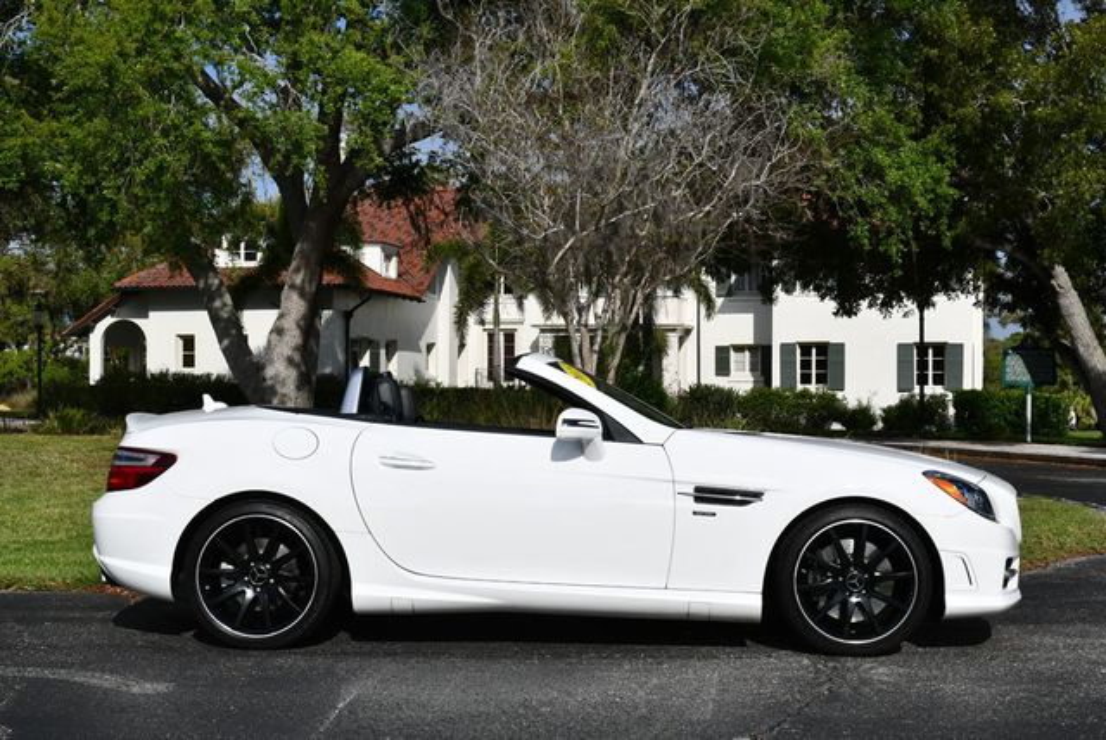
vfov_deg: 26.0
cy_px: 370
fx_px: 1599
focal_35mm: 52
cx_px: 553
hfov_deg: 38.2
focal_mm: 26
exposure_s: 1/400
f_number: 10
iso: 100
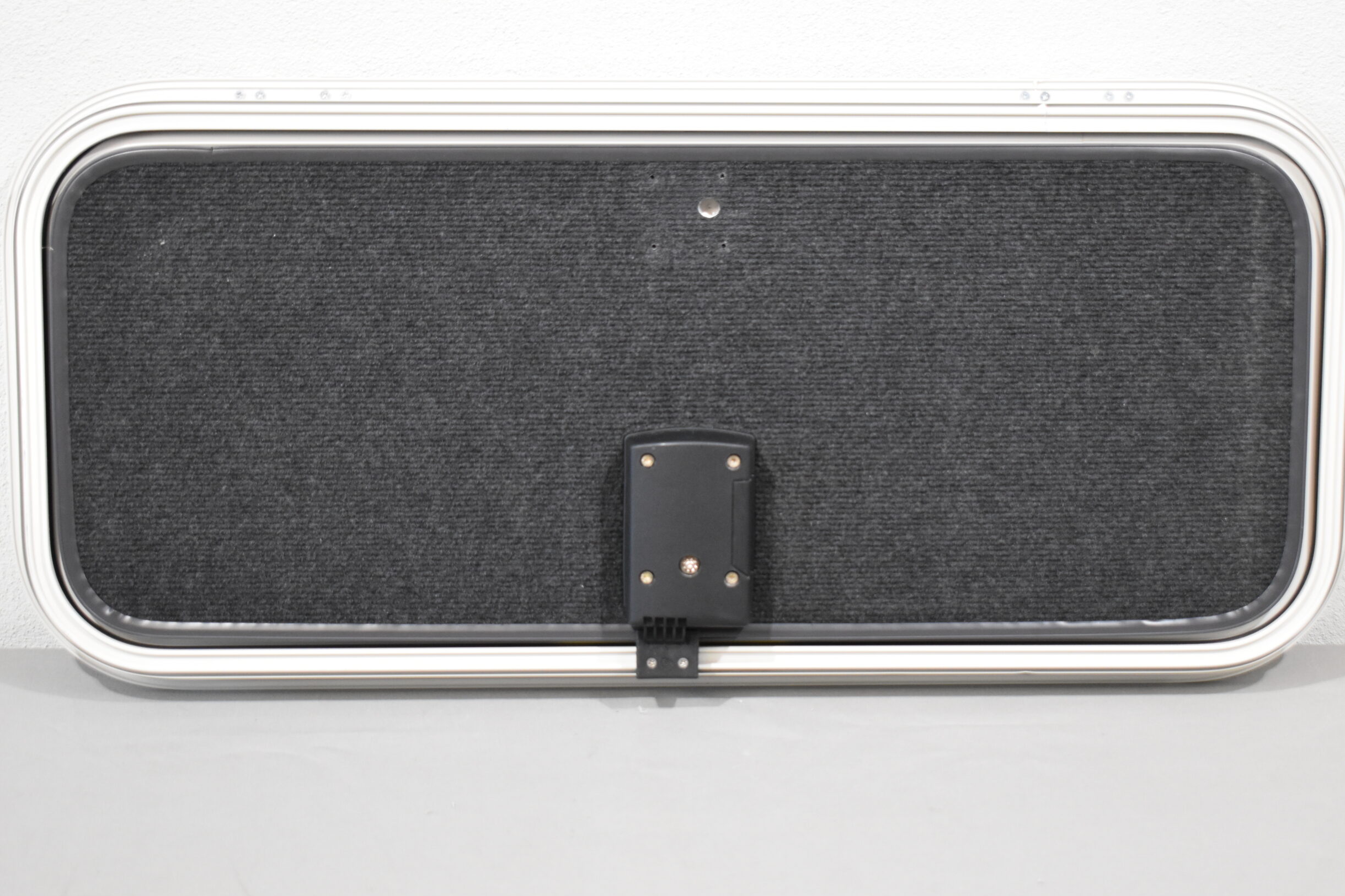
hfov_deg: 31.9
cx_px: 706
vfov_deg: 21.6
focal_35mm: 63
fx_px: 2354
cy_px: 442
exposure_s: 1/125
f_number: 4.8
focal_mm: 40
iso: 1600
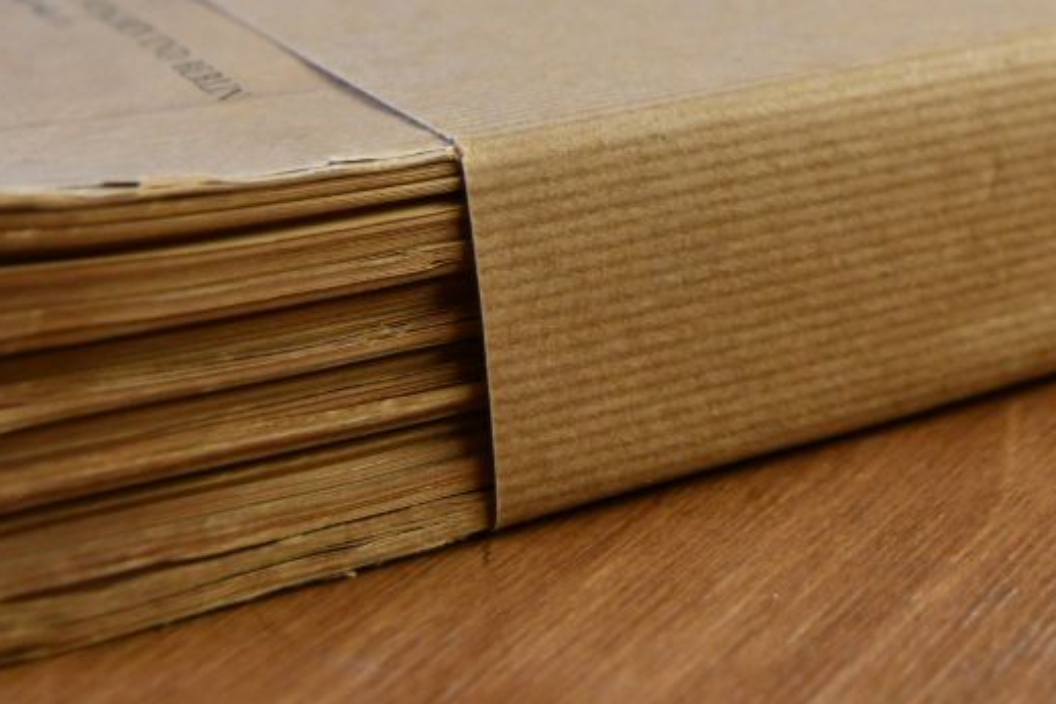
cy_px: -34
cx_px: 926
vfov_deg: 15.0
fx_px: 2610
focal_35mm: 89
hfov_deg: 22.4
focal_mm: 22
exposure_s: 1/125
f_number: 3.5
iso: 1100
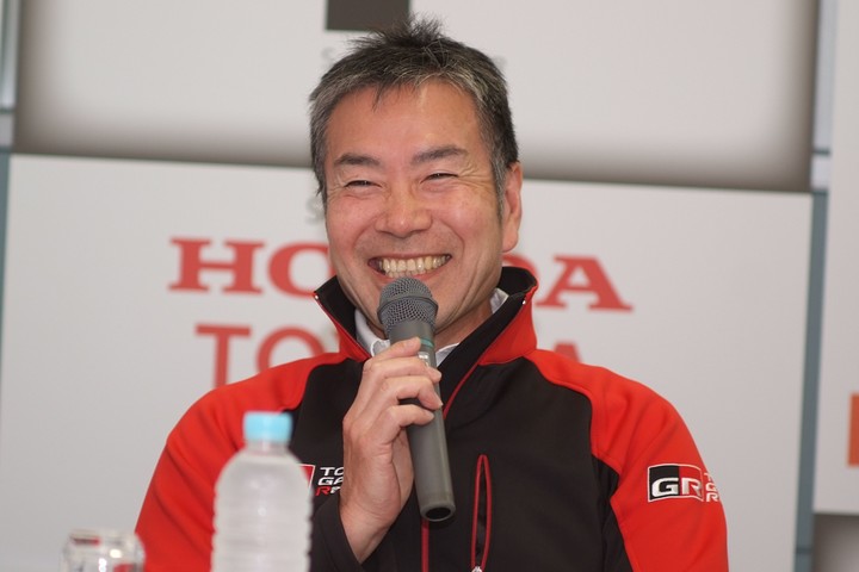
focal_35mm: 158
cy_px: 286
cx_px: 430
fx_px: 3770
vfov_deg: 8.7
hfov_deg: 13.0
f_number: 2.5
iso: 400
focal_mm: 105
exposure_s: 1/125
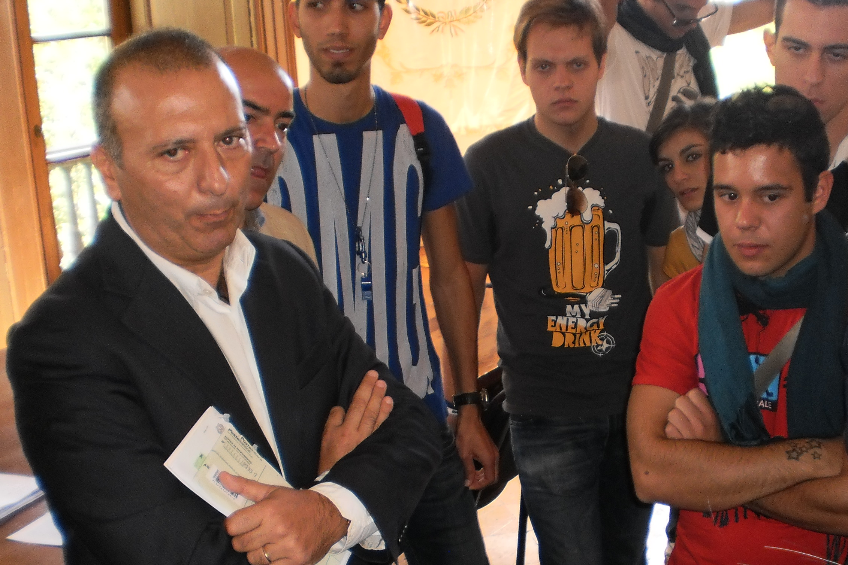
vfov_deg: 25.0
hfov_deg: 36.9
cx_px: 447
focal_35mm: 54
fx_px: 1272
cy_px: 354
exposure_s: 1/30
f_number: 3.1
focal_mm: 6.3
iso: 125
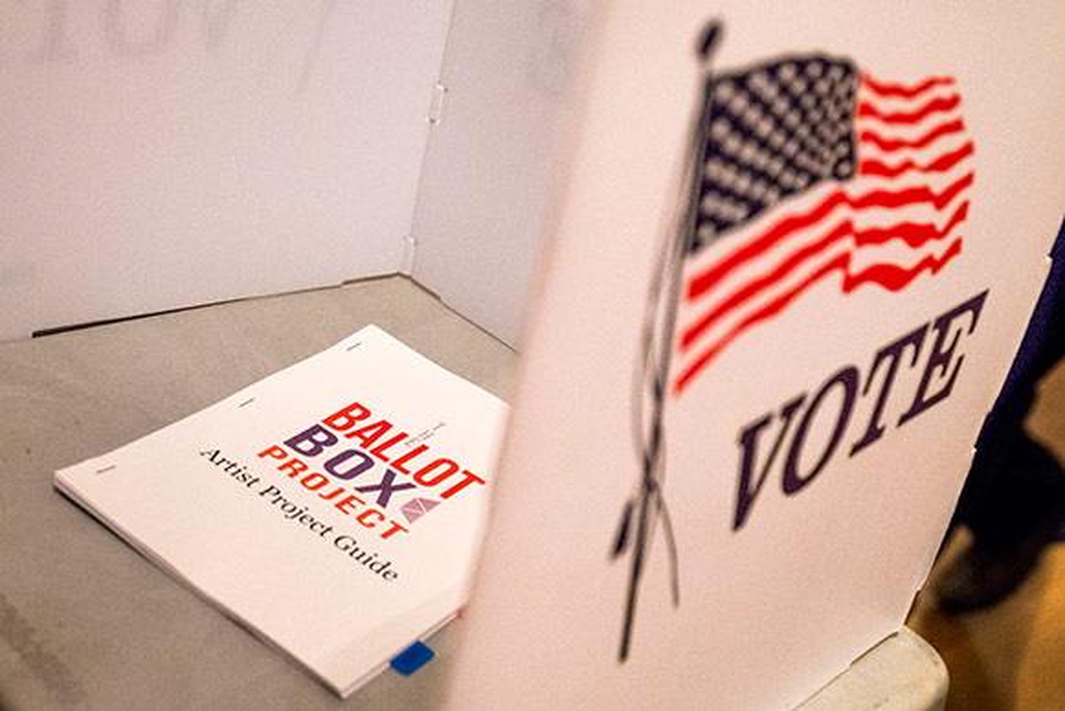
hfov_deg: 44.5
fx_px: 1302
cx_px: 532
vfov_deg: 30.5
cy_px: 356
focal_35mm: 44
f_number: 4
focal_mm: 44
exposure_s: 1/125
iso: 6400
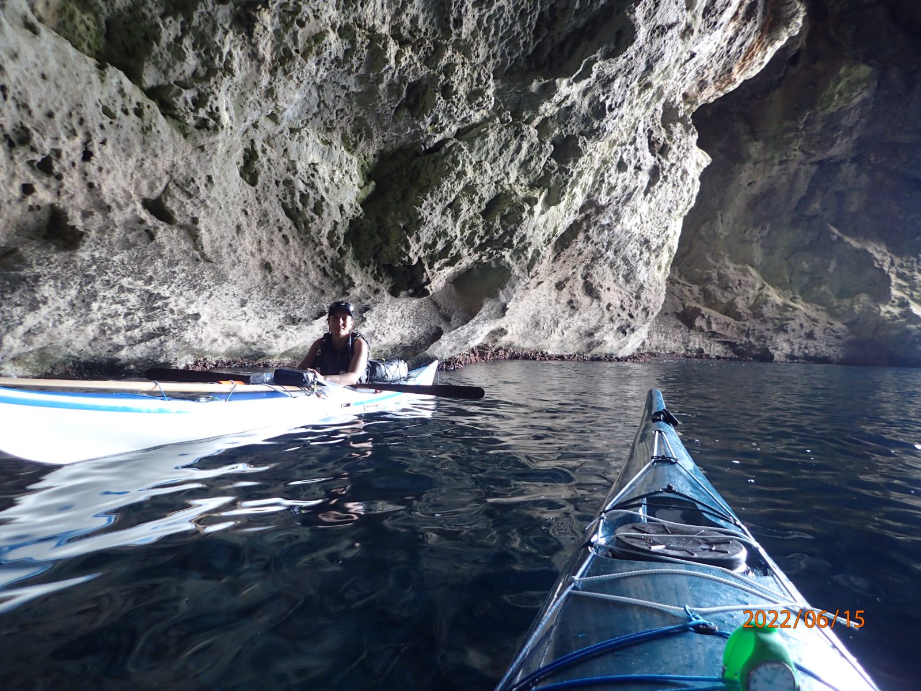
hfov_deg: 69.4
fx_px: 665
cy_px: 346
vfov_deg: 54.9
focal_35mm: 25
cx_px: 460
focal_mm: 4.5
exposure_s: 1/40
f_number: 2
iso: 200
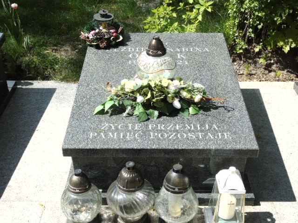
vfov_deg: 31.5
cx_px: 149
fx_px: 396
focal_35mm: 46
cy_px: 112
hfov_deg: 41.2
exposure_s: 1/400
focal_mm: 8.2
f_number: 4.1
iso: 80
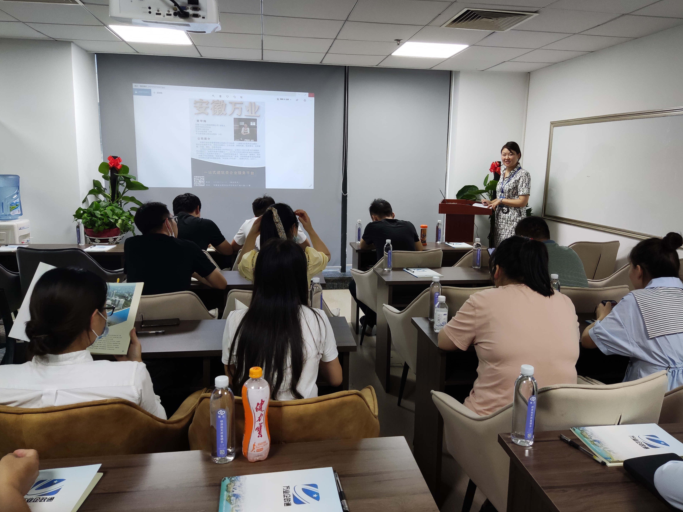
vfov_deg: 53.1
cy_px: 247
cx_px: 352
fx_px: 513
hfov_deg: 67.3
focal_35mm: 26
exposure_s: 1/60
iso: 339
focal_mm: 4.71
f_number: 1.79
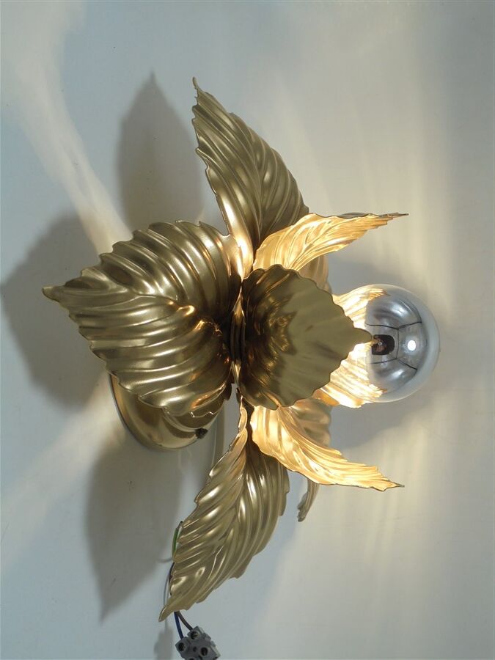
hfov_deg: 33.6
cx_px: 248
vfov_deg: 43.9
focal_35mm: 43
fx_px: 820
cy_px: 330
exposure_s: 1/250
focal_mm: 7.8
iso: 100
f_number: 4.5
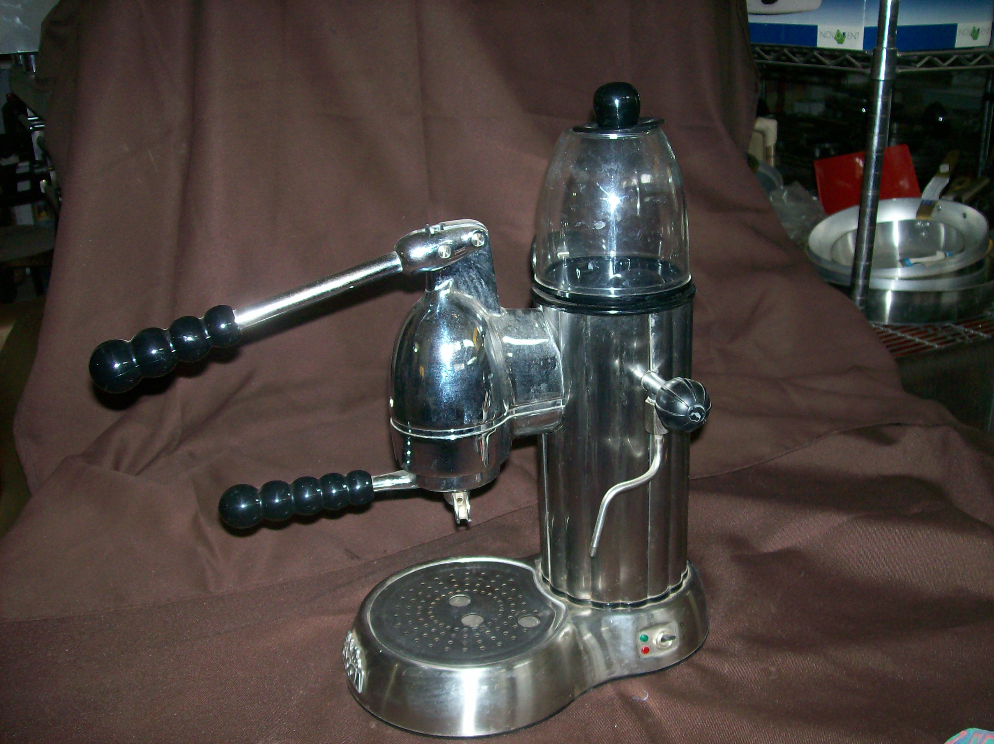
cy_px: 372
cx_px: 497
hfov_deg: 51.4
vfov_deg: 39.6
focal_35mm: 36
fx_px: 1033
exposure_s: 1/64
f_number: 2.7
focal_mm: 6
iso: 80
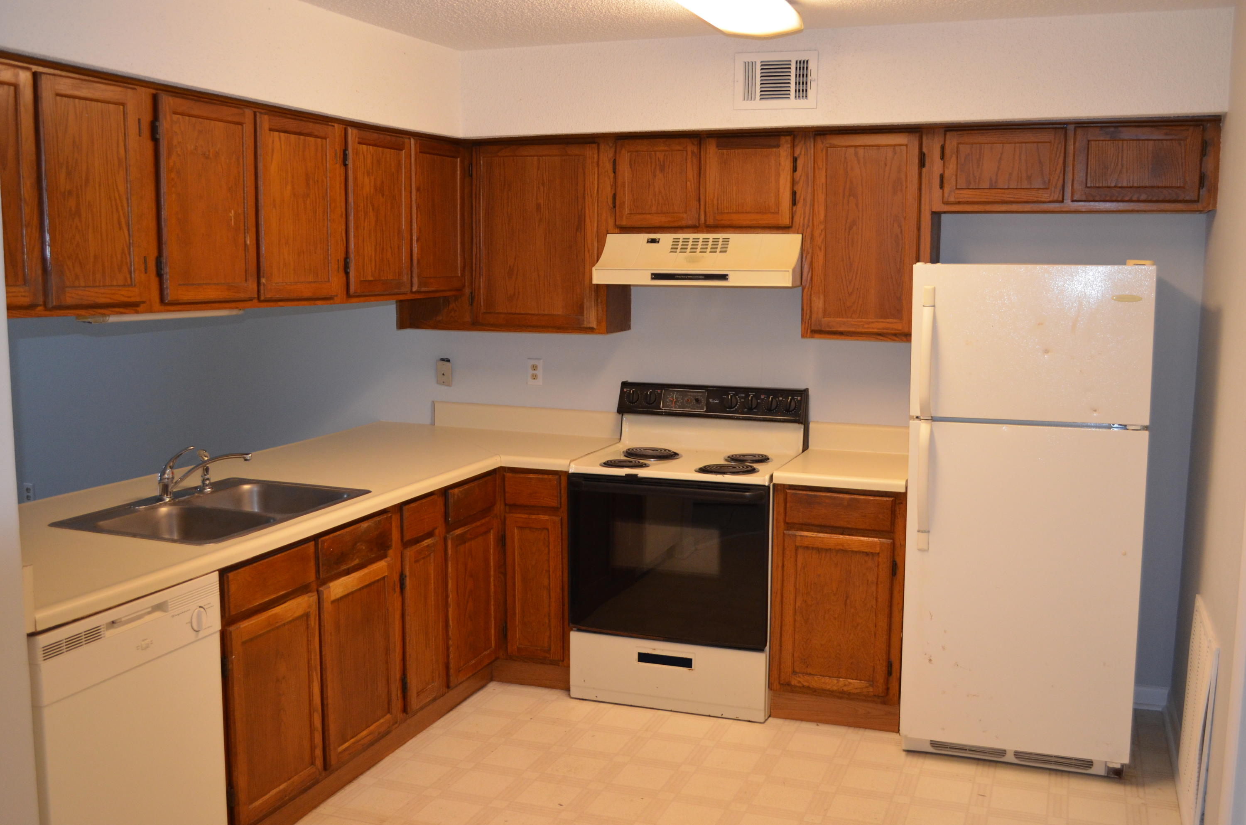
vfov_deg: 36.7
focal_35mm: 36
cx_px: 623
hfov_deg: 53.2
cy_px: 412
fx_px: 1243
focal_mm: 24
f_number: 4
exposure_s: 1/60
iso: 1100
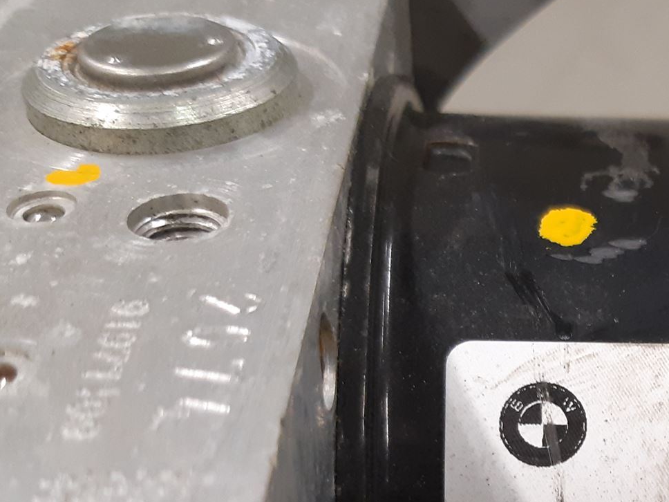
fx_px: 1063
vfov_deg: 25.2
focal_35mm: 55
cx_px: 674
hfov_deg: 32.1
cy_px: 505
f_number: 1.7
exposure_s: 1/50
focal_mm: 3.93
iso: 200
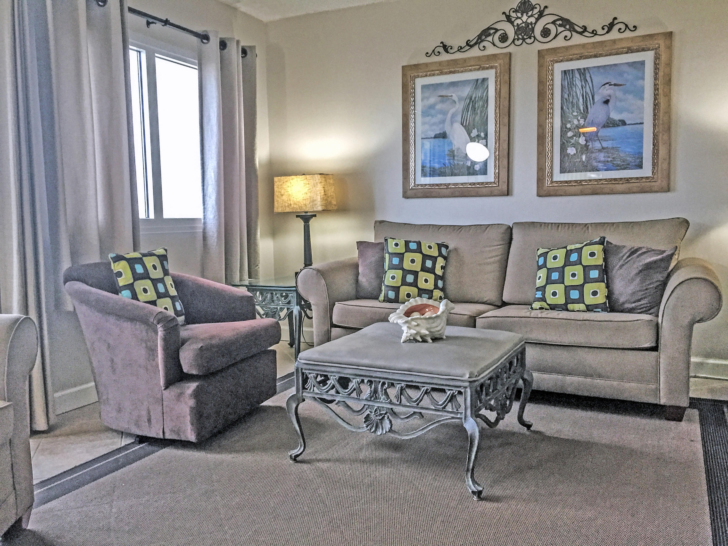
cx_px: 364
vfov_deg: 48.2
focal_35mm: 29
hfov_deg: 61.7
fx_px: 610
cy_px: 273
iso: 125
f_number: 2.2
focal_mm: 4.15
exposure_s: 1/30
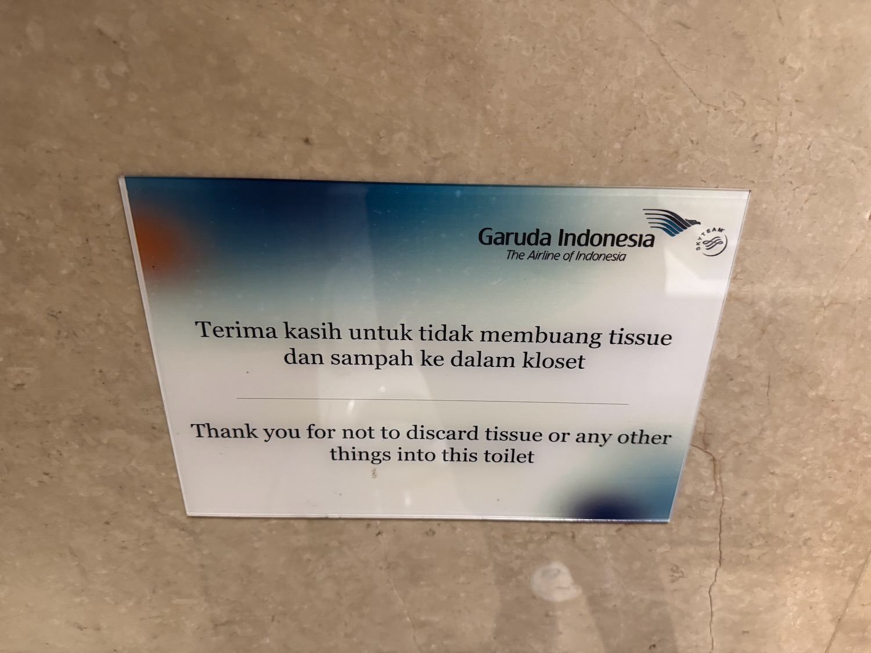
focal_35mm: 24
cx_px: 436
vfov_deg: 56.8
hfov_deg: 71.6
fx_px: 604
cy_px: 326
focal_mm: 6.76
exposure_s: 1/50
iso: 500
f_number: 1.78
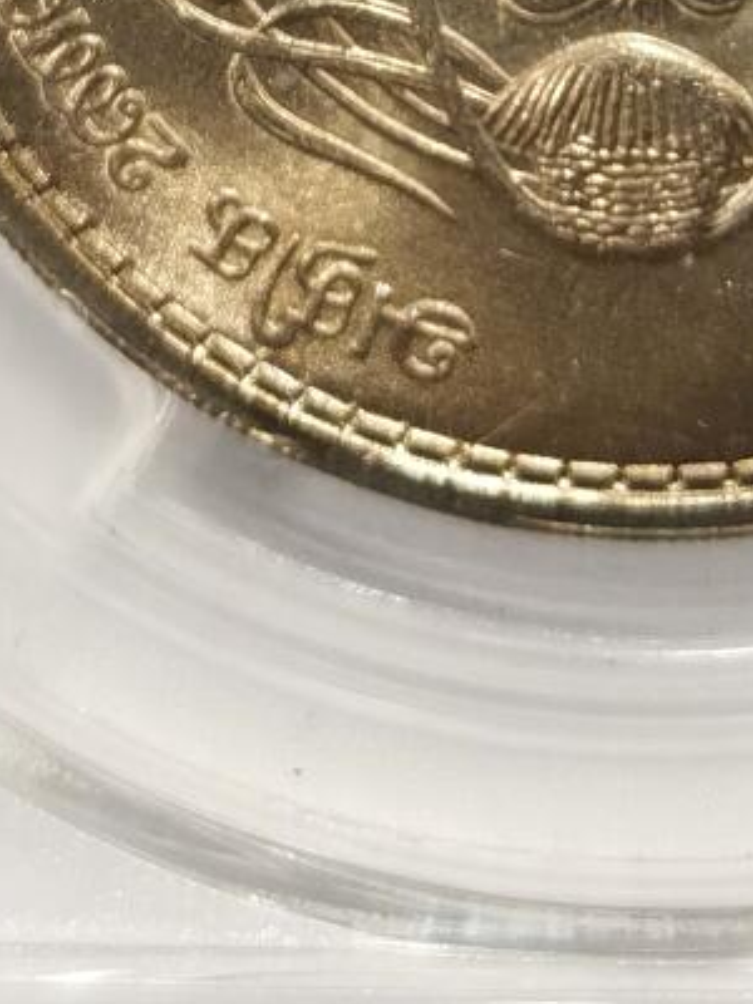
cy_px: -949
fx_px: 7048
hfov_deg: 6.1
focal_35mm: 243
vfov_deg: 7.8
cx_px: 665
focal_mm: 5.56
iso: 160
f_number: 16
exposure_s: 1/100
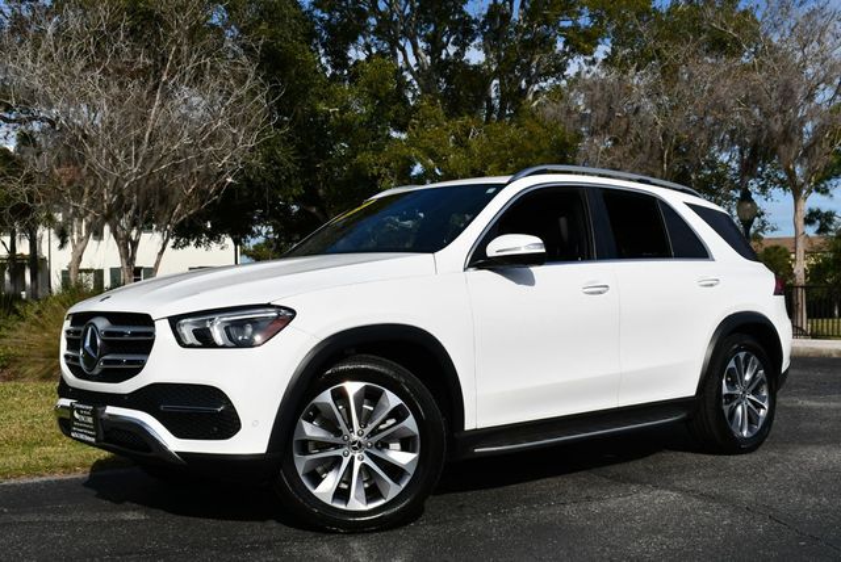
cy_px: 281
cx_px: 420
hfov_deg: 44.5
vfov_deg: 30.6
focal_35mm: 44
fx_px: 1029
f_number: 10
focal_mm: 22
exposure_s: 1/400
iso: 100
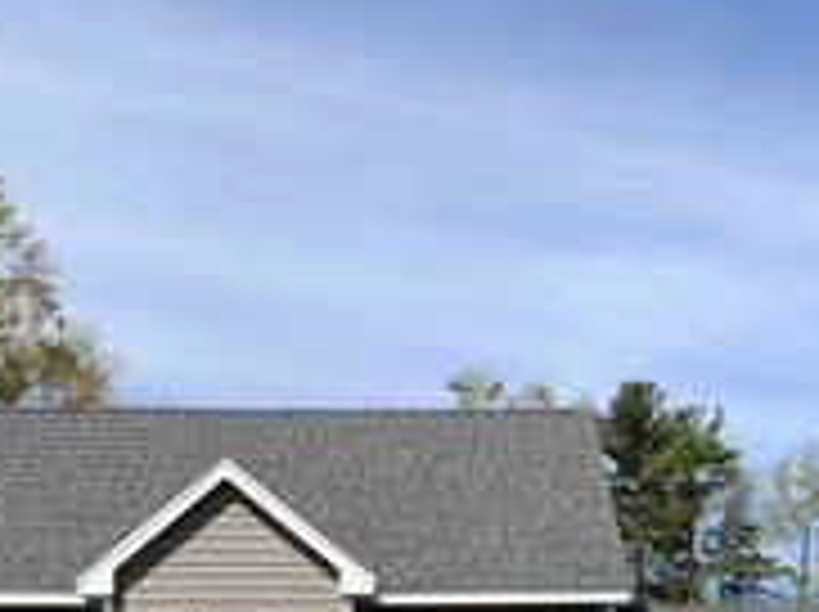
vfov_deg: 17.9
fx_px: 1819
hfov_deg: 25.4
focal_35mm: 77
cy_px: 794
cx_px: 410
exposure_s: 1/2208
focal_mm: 4
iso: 20
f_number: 1.8
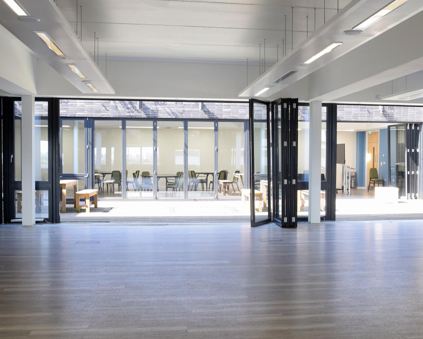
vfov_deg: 23.5
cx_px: 231
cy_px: 181
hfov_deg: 29.1
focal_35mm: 65
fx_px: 814
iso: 200
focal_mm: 32
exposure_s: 1/13
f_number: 13
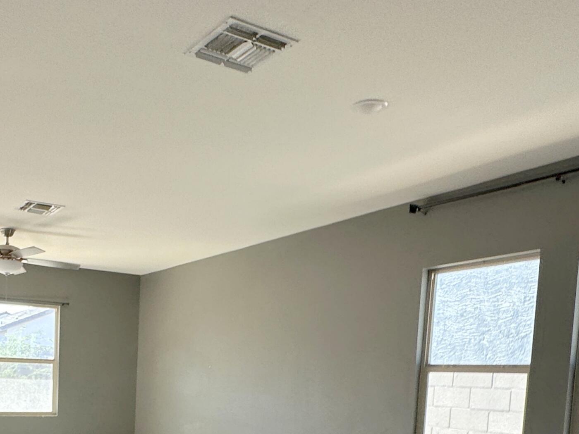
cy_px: 425
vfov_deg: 41.3
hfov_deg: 56.7
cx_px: 137
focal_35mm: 30
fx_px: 502
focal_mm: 2.22
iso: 50
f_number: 2.2
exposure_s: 1/99
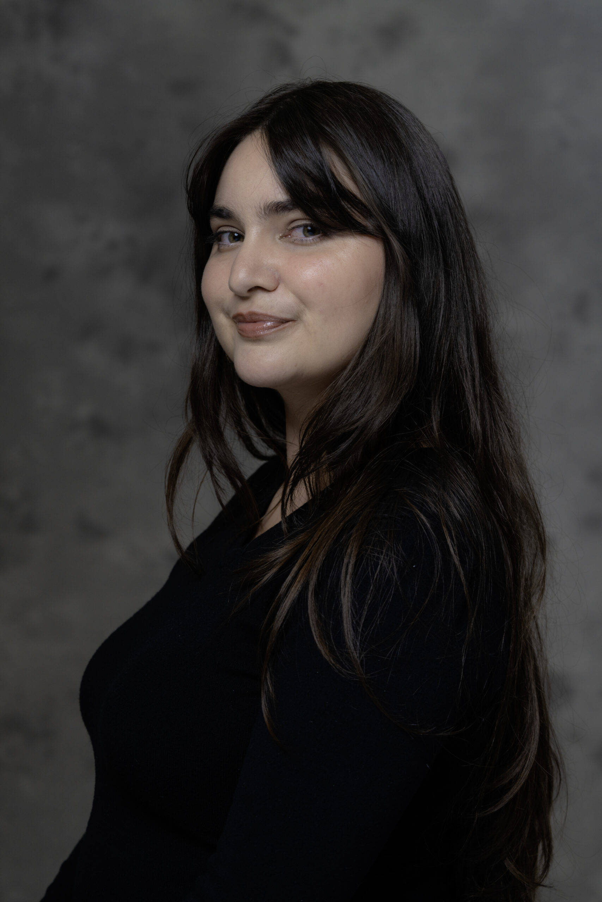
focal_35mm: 90
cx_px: 301
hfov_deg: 15.2
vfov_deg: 22.6
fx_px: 2257
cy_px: 451
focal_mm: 90
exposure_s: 1/125
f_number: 5.6
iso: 320
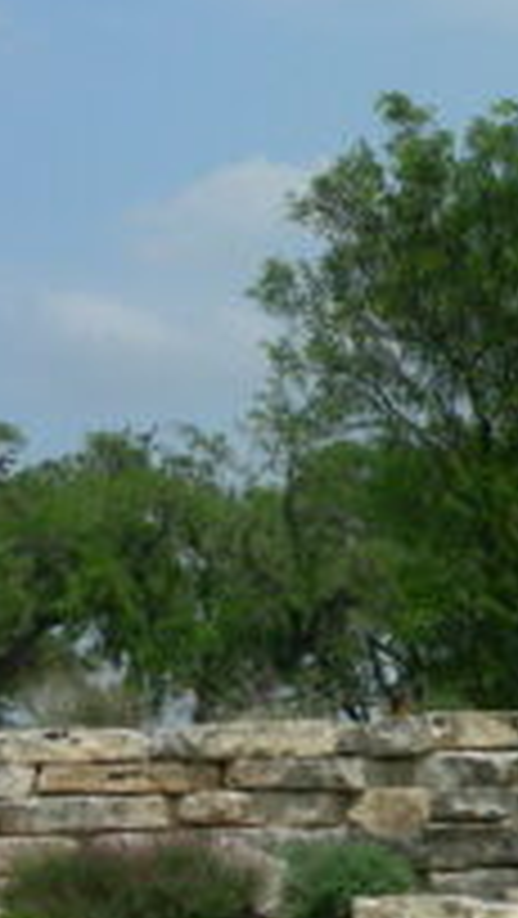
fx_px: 4096
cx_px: 991
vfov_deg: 12.8
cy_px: 382
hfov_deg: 7.0
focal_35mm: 168
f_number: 4
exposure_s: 1/589
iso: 50
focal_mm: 11.7
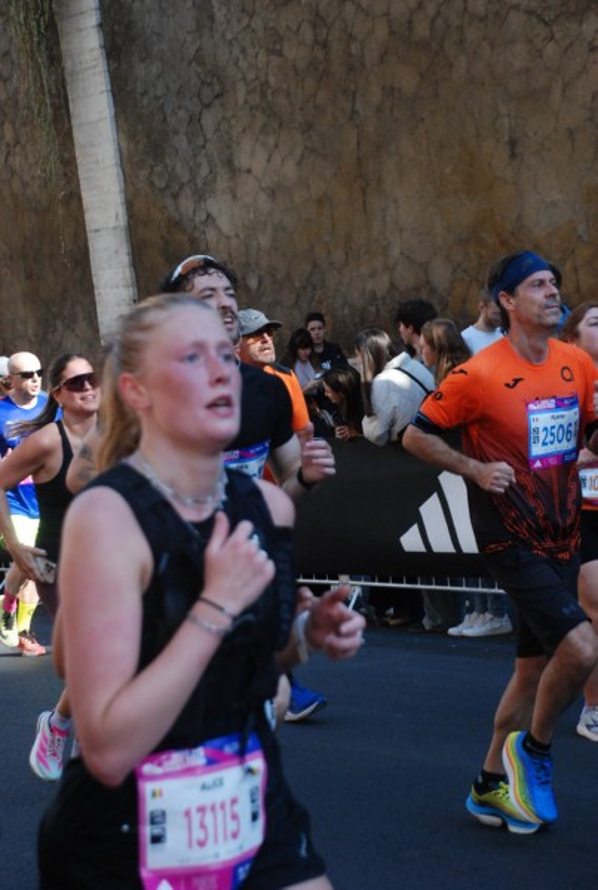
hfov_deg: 15.8
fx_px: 2156
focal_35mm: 87
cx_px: 299
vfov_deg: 23.3
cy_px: 445
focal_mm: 58
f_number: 5.3
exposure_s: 1/1000
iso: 1000
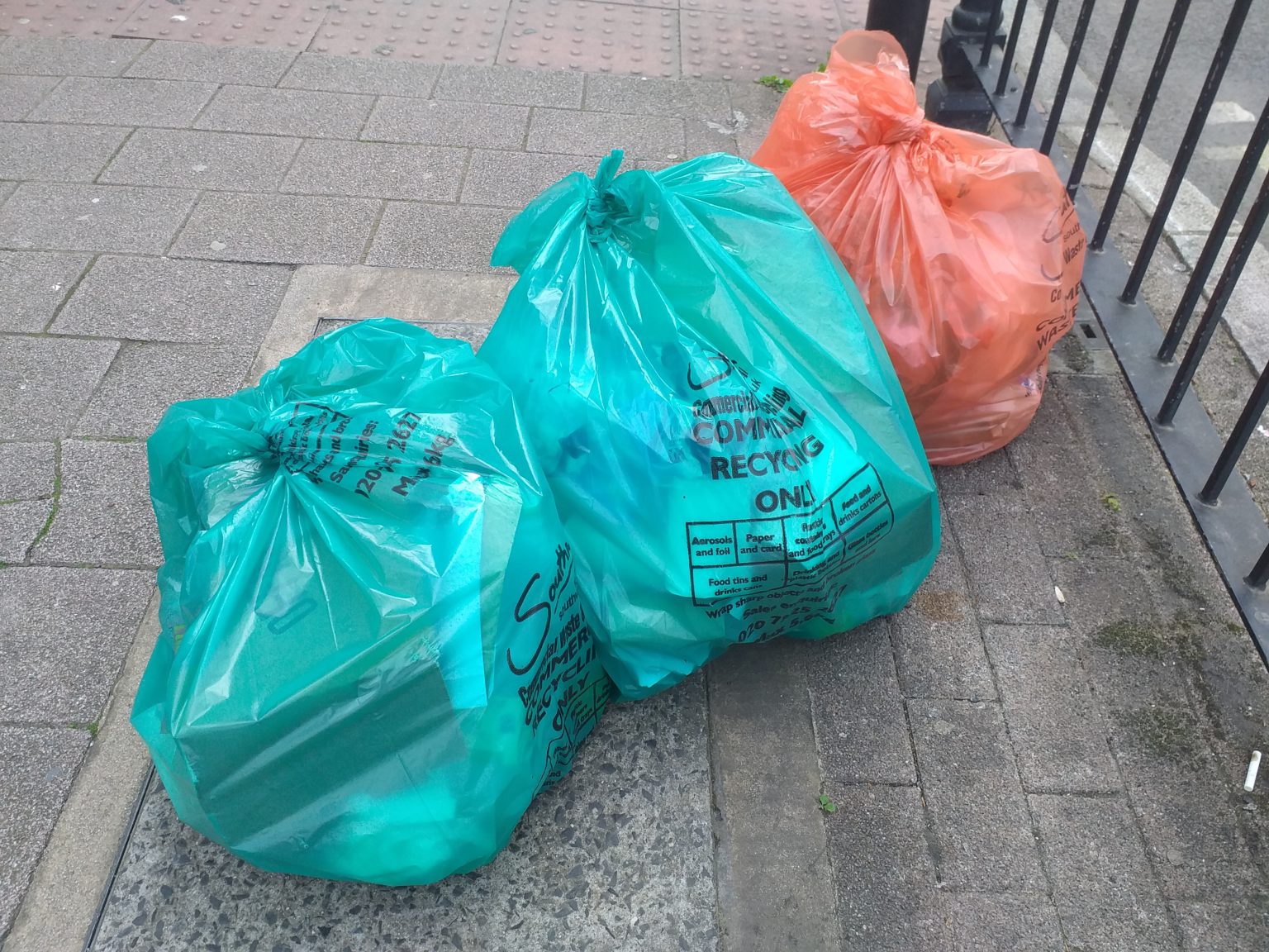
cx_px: 634
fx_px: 953
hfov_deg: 67.3
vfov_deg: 53.1
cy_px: 476
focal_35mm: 26
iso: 40
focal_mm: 3.6
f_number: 1.9
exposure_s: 1/270
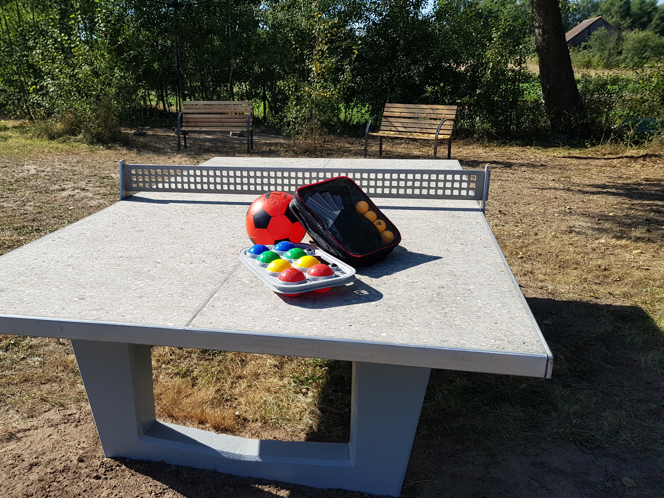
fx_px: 595
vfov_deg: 45.3
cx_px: 270
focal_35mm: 31
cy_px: 287
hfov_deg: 58.0
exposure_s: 1/1728
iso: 40
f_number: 1.7
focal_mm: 4.2
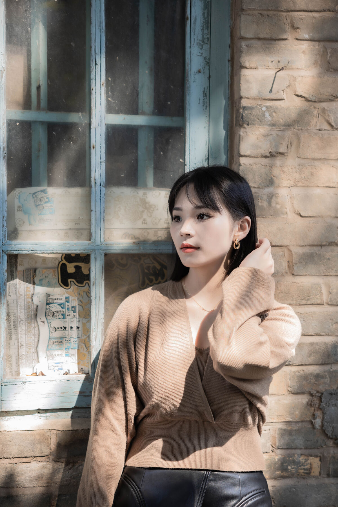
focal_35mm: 70
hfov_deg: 19.5
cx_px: 169
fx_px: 986
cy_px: 254
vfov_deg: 28.8
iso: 100
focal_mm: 70
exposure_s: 1/100
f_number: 2.8
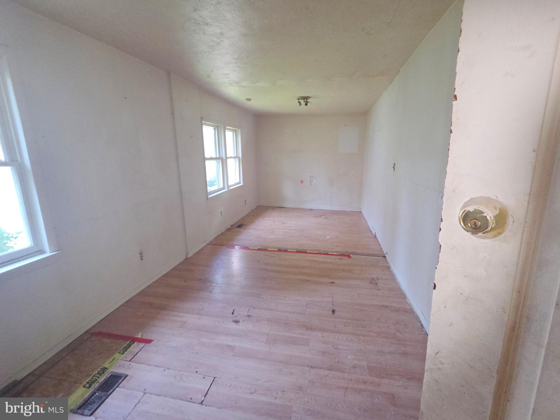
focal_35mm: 13
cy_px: 210
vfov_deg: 89.9
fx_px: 210
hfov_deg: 106.2
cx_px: 280
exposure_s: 1/60
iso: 160
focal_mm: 2.2
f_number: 2.2
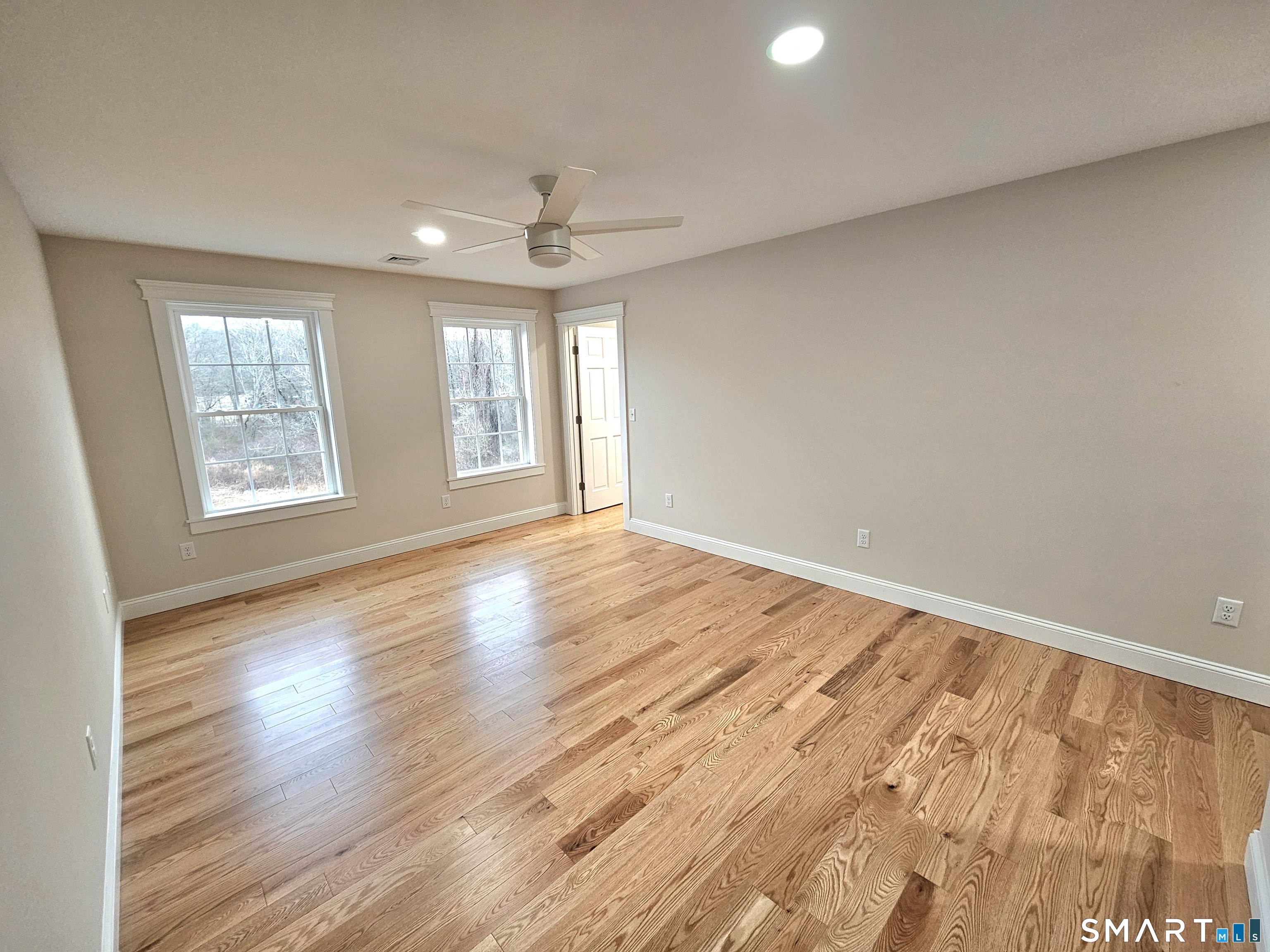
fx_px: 477
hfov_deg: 106.2
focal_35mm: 13
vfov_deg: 89.9
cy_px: 476
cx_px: 635
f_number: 2.2
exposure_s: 1/60.2
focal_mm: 2.2
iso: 125
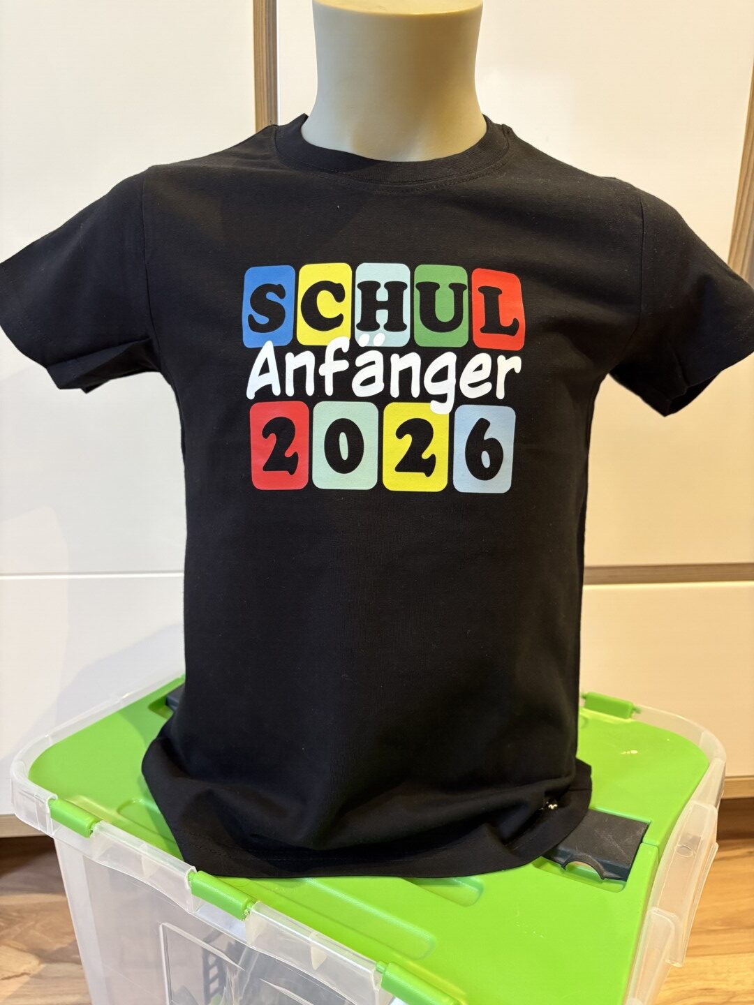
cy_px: 502
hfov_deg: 53.1
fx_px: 755
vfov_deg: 67.3
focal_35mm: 26
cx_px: 377
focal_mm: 5.96
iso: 320
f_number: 1.6
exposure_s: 1/60
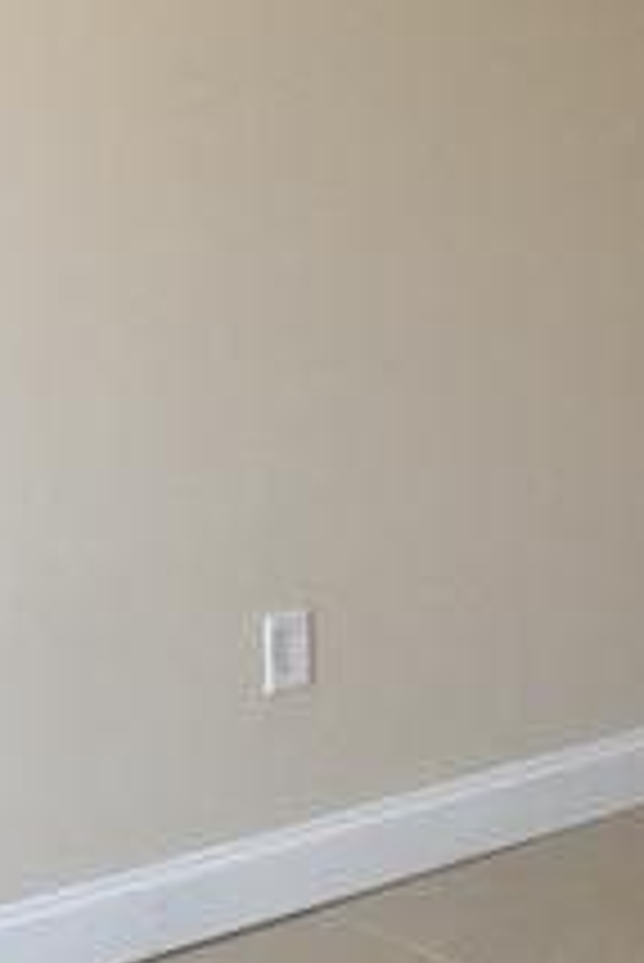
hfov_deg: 14.8
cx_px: 743
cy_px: 396
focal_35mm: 90
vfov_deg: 22.6
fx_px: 2411
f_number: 2.2
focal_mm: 4.15
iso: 25
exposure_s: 1/15
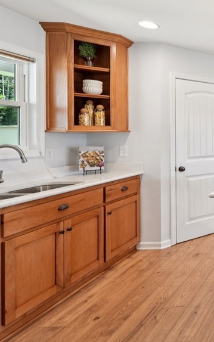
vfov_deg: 67.8
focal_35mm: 27
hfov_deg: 29.2
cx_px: 318
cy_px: 140
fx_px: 252
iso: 320
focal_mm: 14
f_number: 8
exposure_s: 1/10
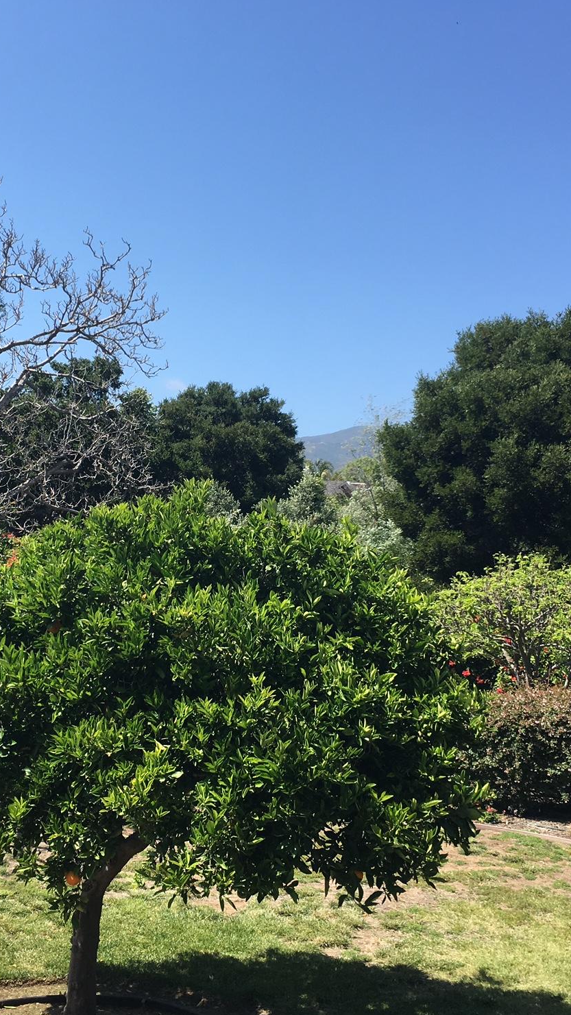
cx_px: 210
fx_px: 1157
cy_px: 505
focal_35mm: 43
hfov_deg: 27.6
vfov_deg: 47.4
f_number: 2.2
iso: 25
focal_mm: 4.15
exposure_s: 1/864
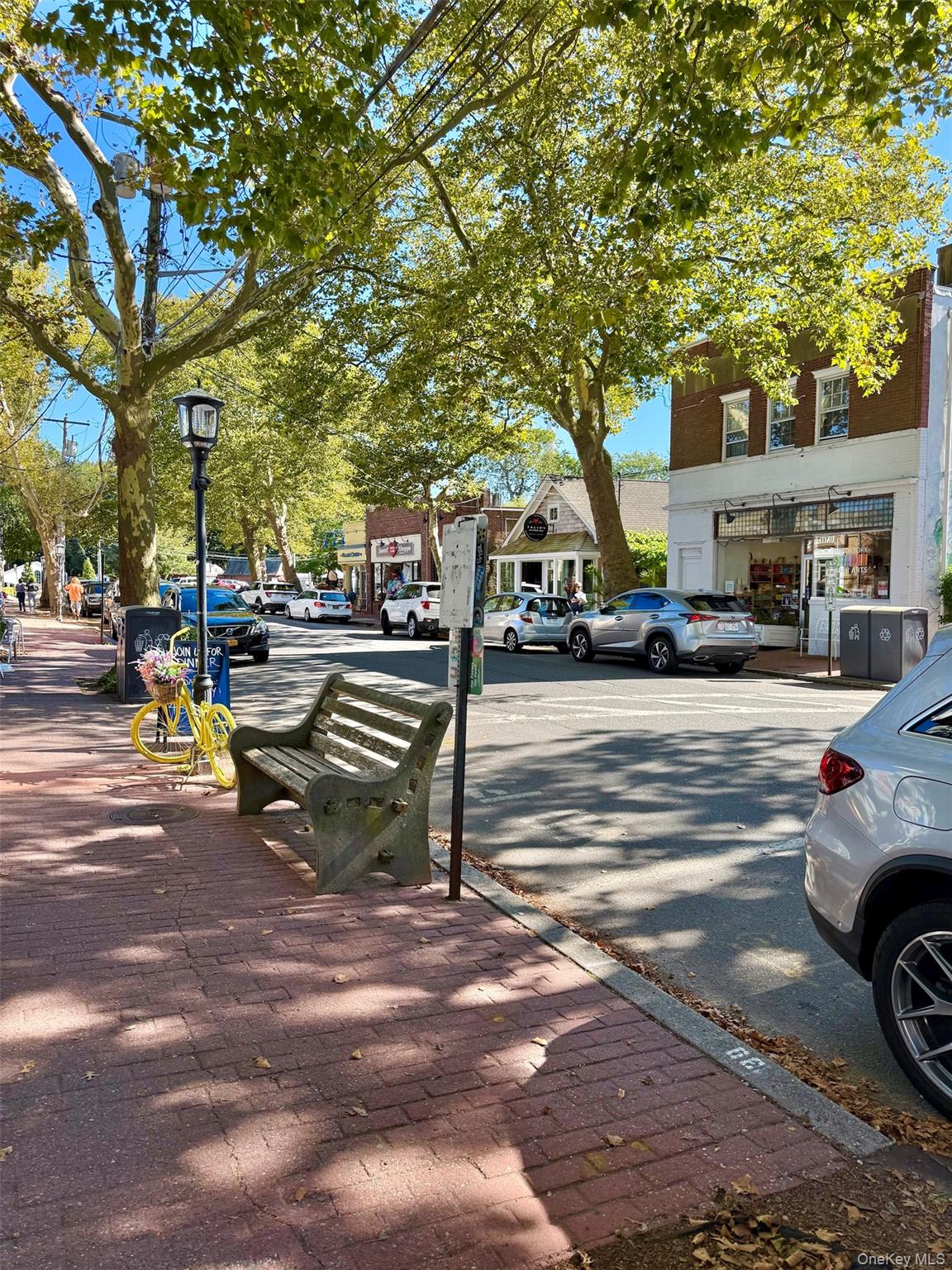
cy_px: 635
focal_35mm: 24
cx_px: 476
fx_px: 880
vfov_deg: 71.6
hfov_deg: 56.8
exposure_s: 1/1075
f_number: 1.78
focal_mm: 6.76
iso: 100
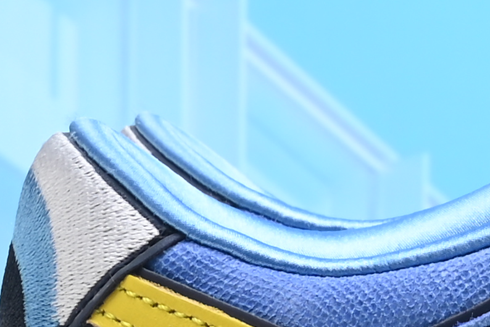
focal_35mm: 288
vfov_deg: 4.8
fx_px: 3921
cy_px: 14
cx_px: 946
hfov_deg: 6.9
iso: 100
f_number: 16
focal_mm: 38
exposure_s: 1/2
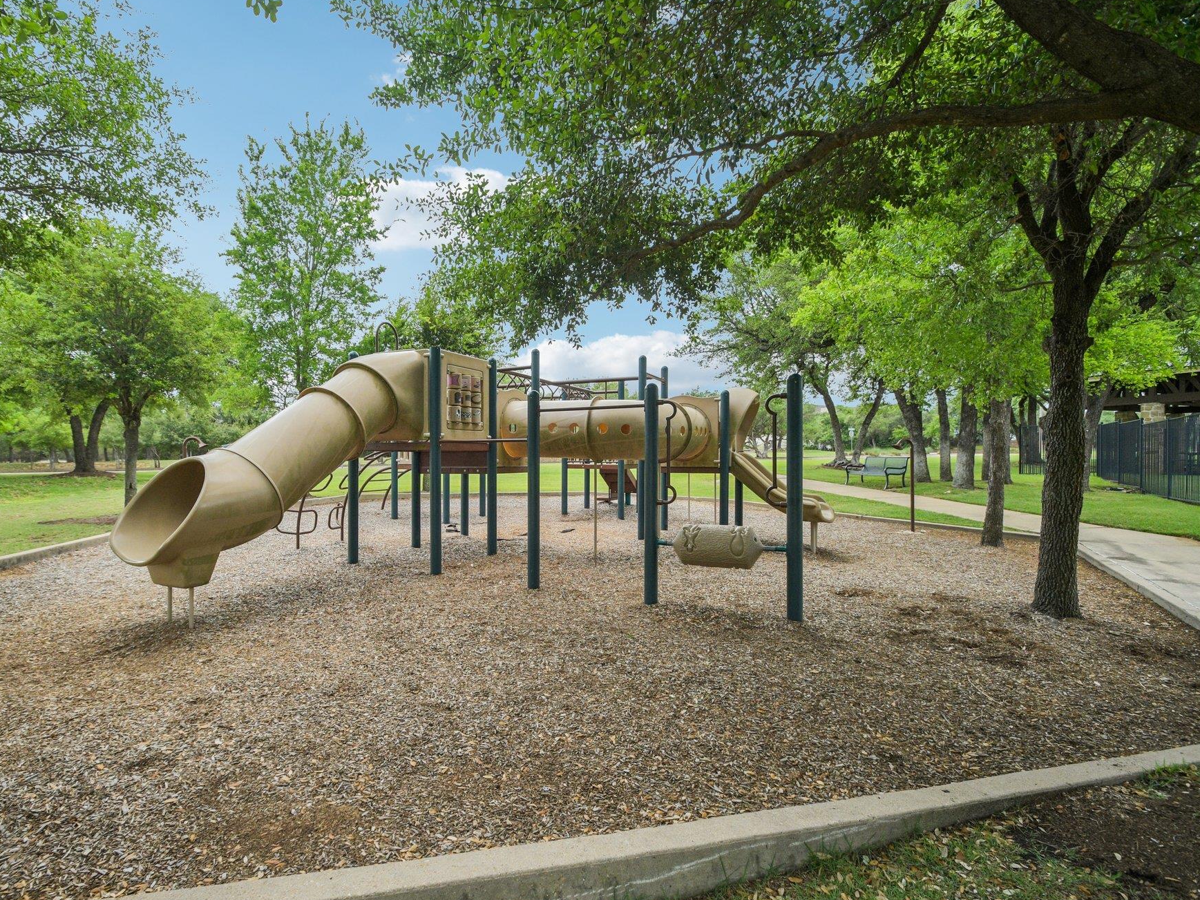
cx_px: 518
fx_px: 589
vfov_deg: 74.7
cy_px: 440
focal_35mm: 17
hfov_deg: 90.5
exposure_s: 1/400
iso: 400
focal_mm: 10
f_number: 8
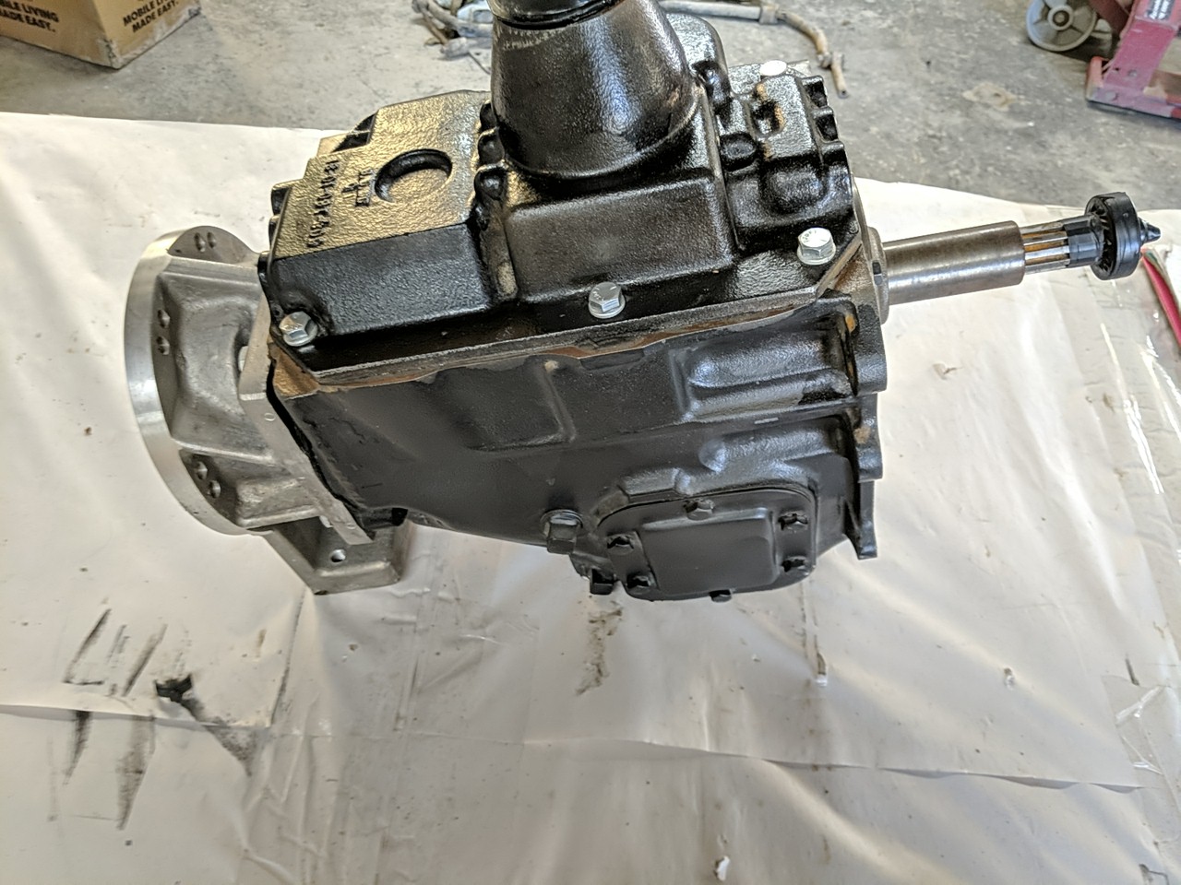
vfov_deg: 53.1
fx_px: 887
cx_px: 590
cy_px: 442
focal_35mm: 26
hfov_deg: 67.3
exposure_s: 1/24
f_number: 1.8
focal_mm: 4.44
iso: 89
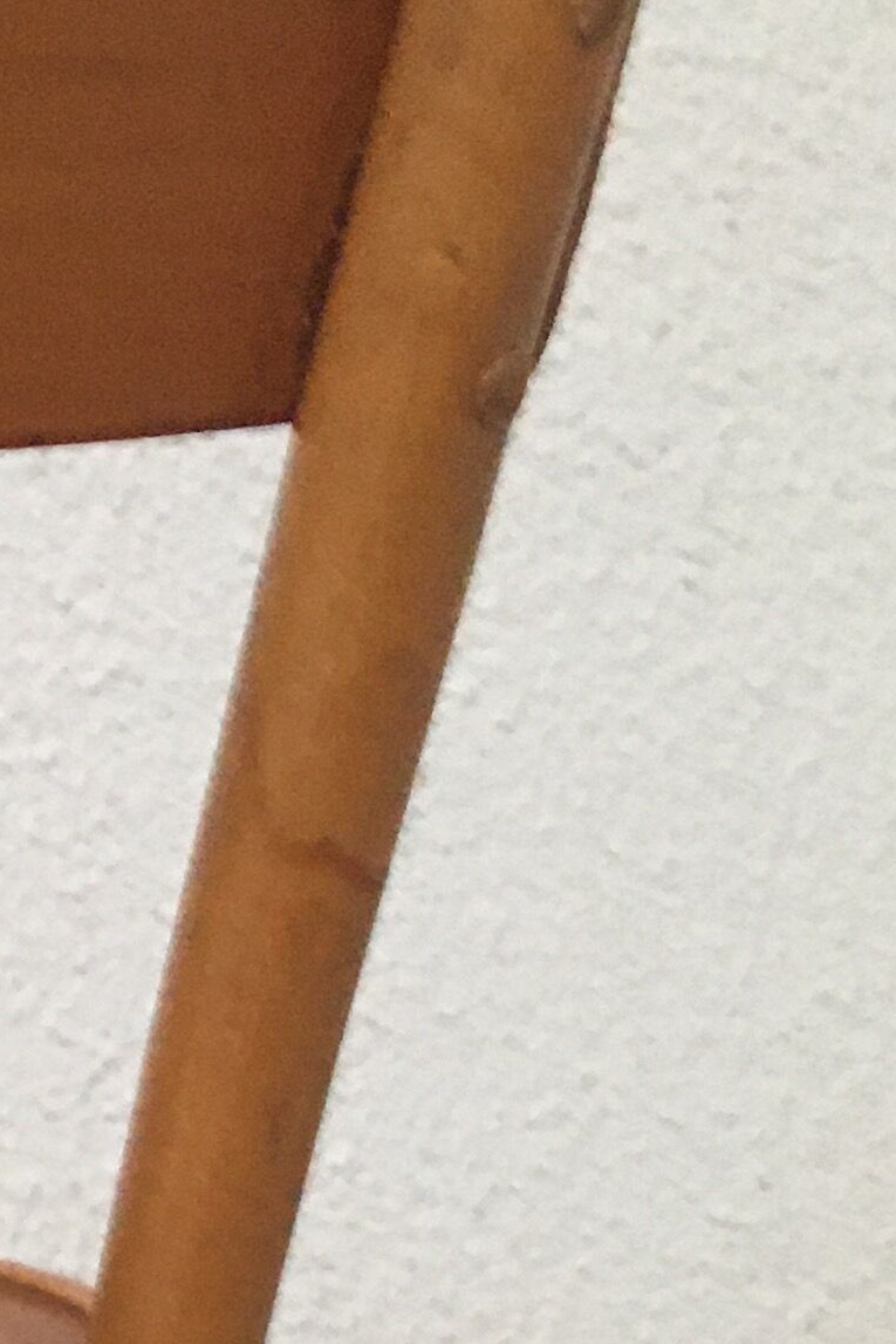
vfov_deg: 18.2
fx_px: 3956
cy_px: 1656
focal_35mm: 106
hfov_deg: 12.1
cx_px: -589
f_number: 2.2
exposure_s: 1/20
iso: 200
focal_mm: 4.15
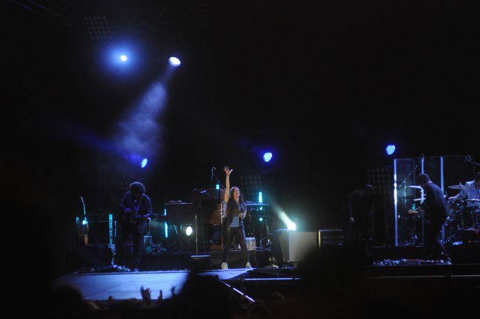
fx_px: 3994
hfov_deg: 6.9
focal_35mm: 300
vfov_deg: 4.6
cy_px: 160
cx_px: 240
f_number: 3.5
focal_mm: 200
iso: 1600
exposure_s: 1/250
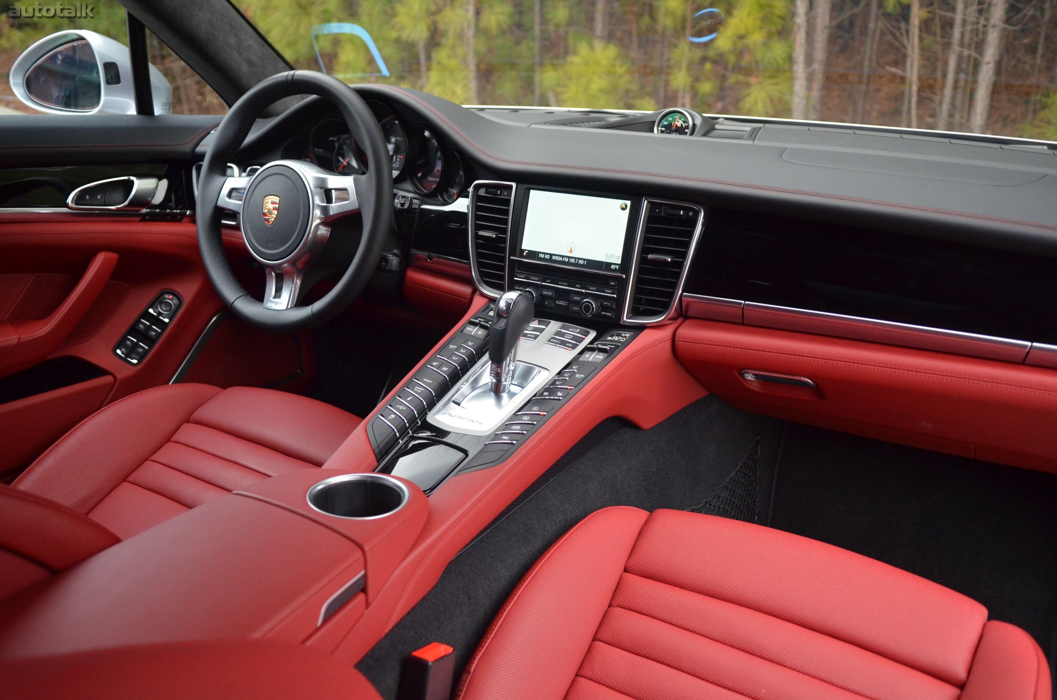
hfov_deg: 62.0
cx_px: 528
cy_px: 350
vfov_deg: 43.4
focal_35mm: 30
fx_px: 879
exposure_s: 1/160
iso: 1600
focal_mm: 20
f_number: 2.8
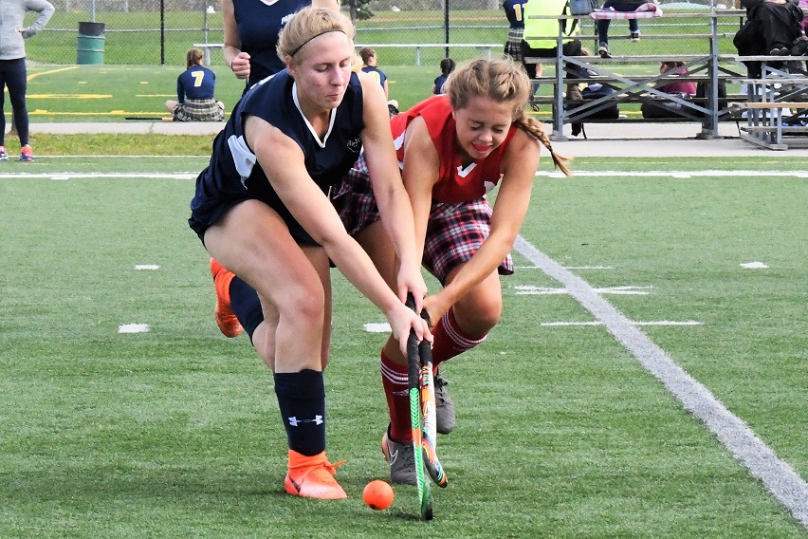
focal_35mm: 158
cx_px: 404
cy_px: 270
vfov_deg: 8.7
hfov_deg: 13.0
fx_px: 3535
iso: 4500
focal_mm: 105
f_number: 16
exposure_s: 1/1000
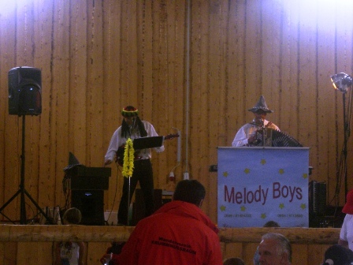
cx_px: 176
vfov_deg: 13.0
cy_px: 132
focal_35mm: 114
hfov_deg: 17.3
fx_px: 1163
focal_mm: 18.9
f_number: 5.4
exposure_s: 1/60
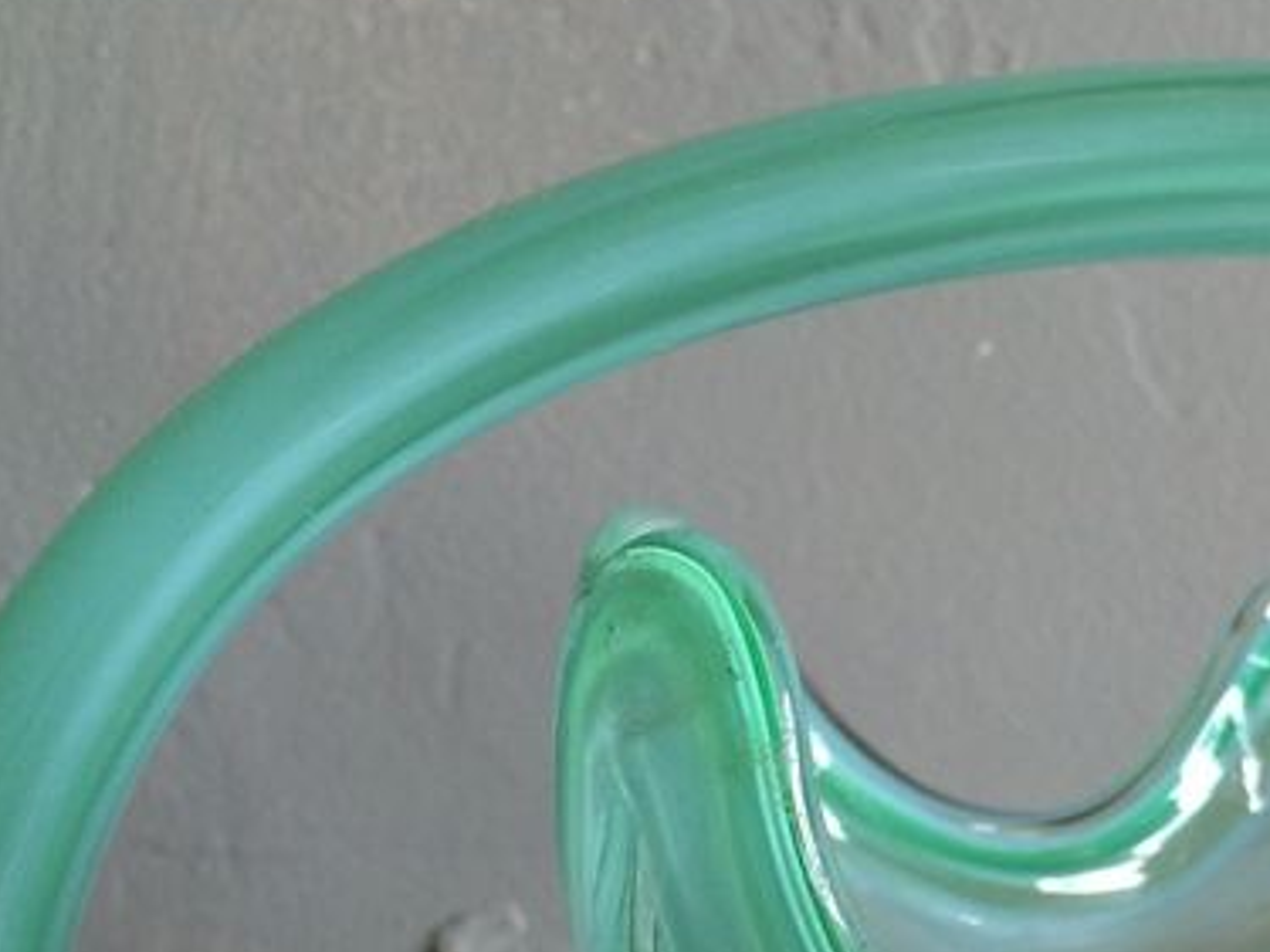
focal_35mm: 72
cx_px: 1226
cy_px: 876
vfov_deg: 20.0
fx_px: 2641
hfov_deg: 25.9
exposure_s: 1/30
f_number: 2.2
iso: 50
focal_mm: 4.12
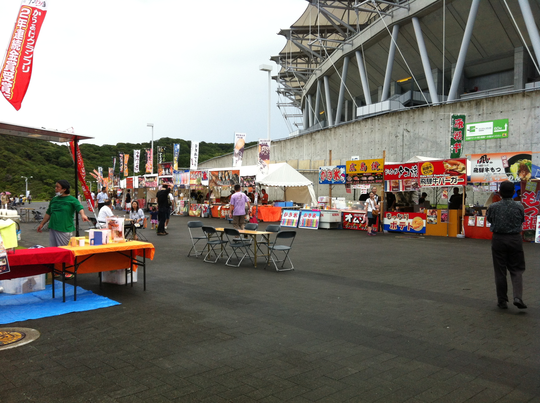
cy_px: 202
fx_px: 545
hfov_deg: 52.7
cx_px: 270
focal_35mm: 35
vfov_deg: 40.6
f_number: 2.8
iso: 80
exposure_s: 1/794
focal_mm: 3.85
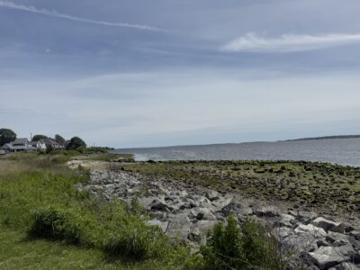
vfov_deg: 56.8
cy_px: 135
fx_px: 250
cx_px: 180
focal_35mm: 24
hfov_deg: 71.6
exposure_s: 1/10309
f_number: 1.78
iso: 80
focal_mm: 6.76
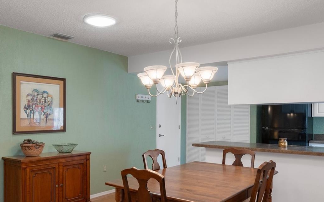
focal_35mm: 31
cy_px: 127
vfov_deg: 40.5
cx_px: 144
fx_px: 272
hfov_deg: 61.4
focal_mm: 13
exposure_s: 1/2
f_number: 8
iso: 320
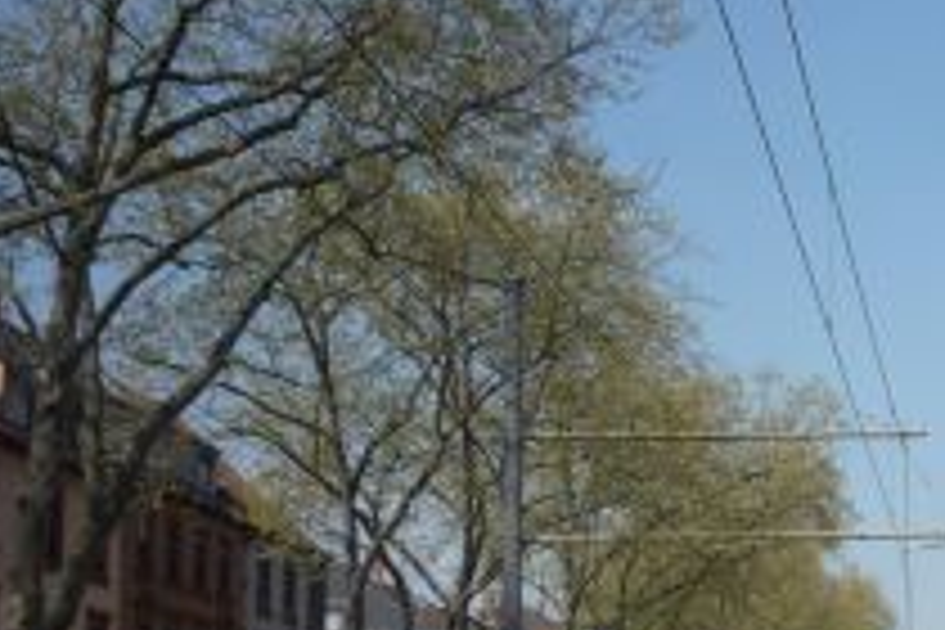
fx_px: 1995
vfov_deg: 17.3
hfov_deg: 24.8
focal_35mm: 76
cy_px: 716
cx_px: 1040
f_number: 5.6
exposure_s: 1/400
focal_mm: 5.2
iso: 100
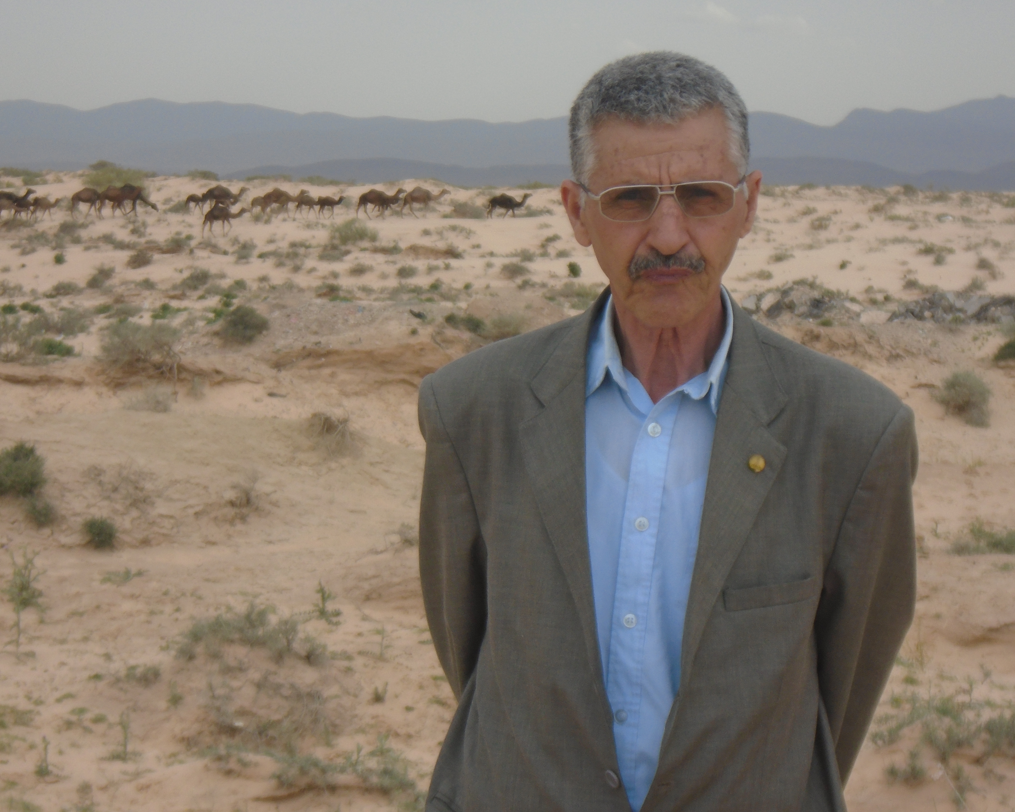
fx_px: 3785
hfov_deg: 15.3
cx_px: 512
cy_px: 389
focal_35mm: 126
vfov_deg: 12.2
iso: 100
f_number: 5.8
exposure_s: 1/160
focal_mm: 19.3
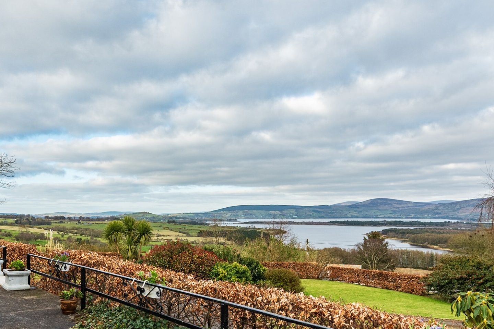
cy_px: 164
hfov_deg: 104.3
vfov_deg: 81.2
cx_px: 247
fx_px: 192
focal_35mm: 14
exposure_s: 1/640
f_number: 5.6
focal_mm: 14
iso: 400
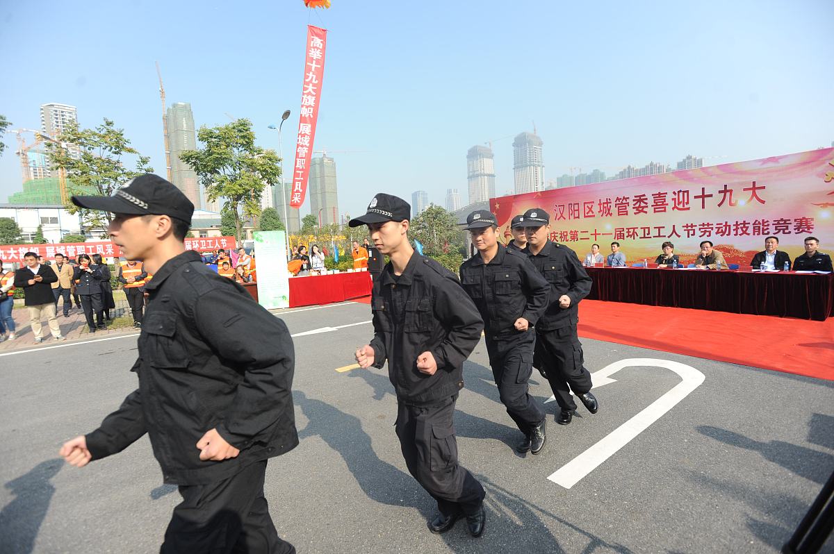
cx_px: 417
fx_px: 393
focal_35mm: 17
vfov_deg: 70.3
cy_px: 277
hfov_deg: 93.3
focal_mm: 17
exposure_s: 1/2500
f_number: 5.6
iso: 640
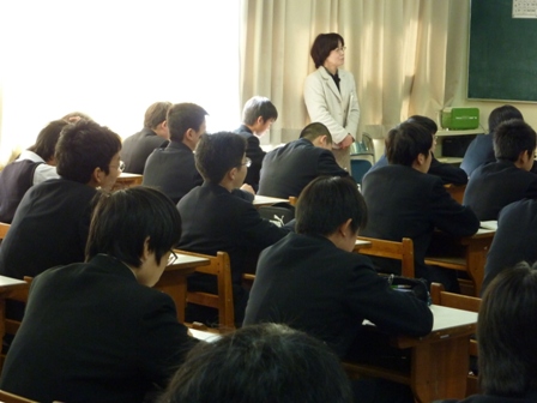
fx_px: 1396
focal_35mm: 90
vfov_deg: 16.4
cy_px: 202
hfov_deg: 21.8
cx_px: 268
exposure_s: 1/40
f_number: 4.3
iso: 400
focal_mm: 14.7
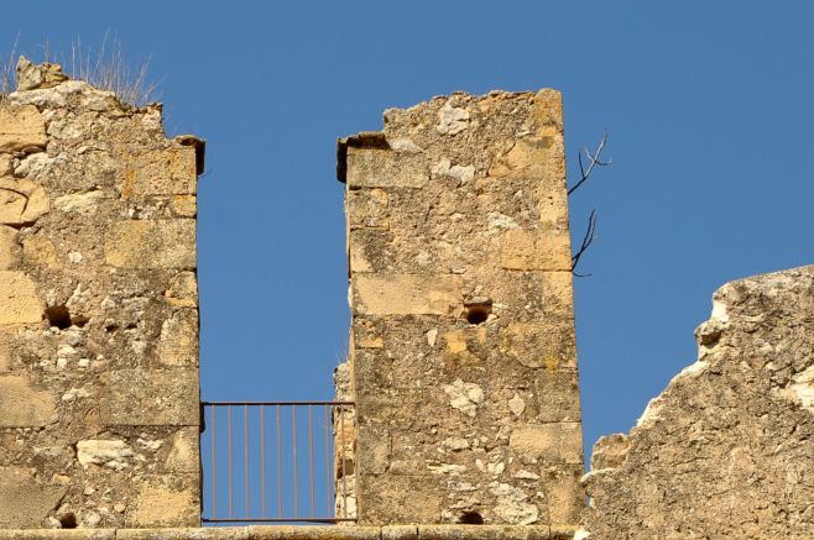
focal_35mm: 152
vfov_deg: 9.0
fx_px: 3428
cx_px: 277
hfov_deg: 13.5
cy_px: 373
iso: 320
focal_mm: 65
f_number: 8
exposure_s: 1/1000
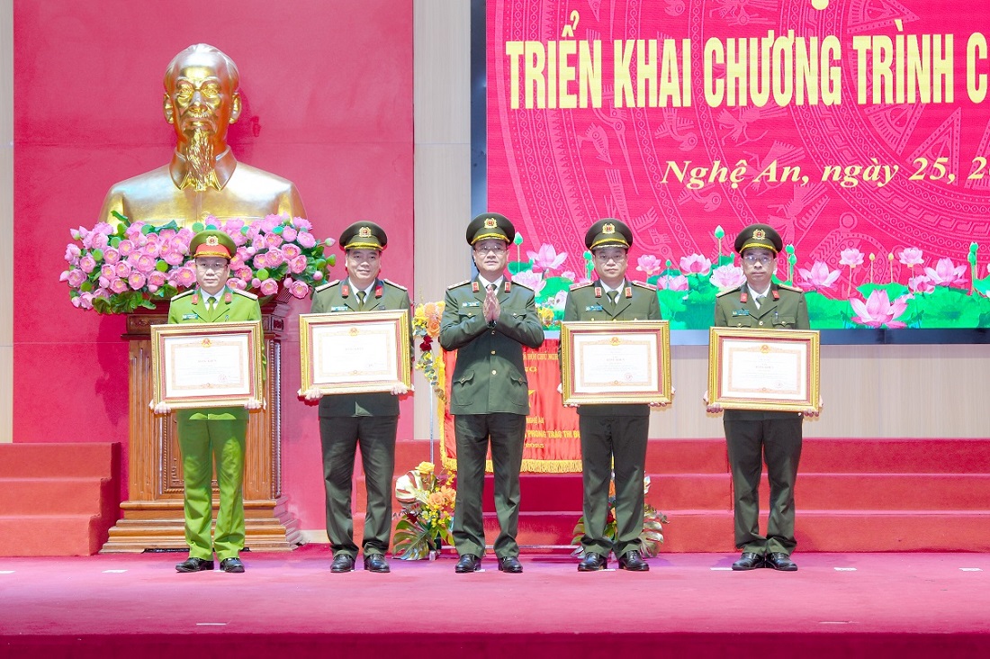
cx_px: 495
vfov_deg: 16.1
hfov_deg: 23.9
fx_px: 2336
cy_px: 330
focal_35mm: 85
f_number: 2.8
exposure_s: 1/125
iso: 400
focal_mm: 57
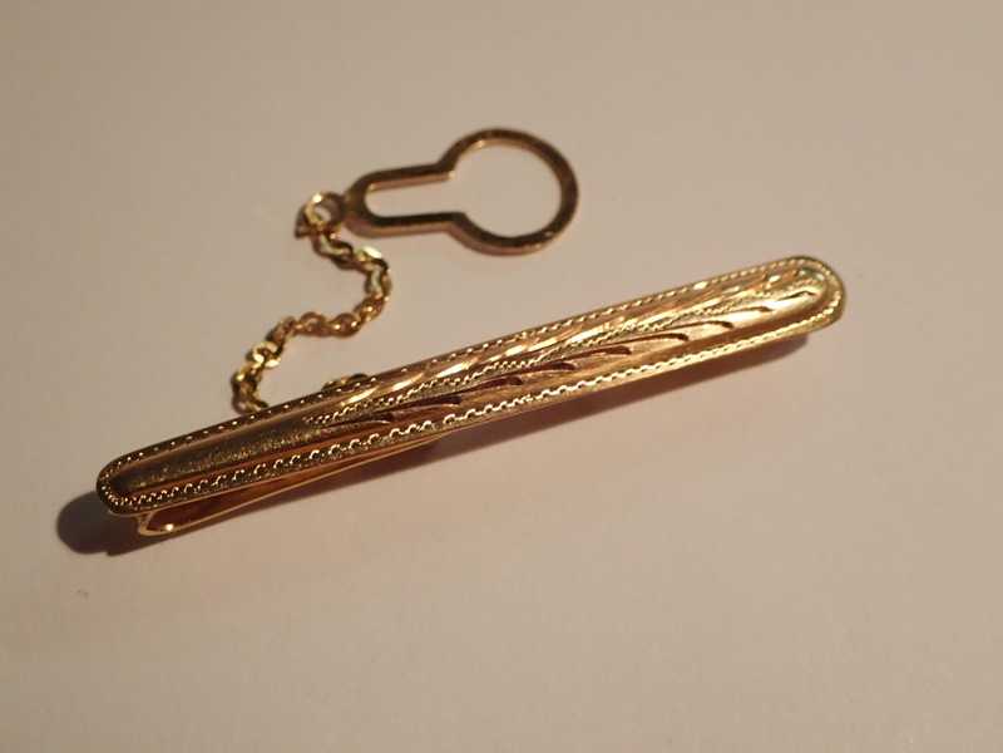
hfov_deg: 29.8
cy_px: 376
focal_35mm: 65
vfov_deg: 22.6
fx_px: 1883
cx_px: 502
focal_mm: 11.78
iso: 320
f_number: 3.8
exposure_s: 1/60
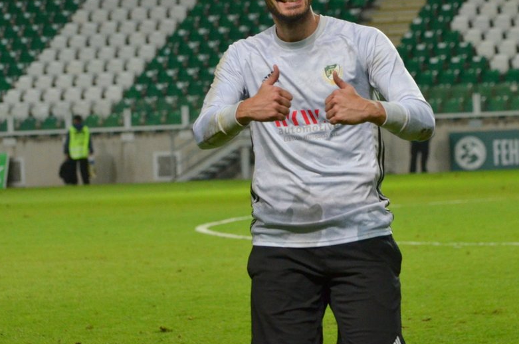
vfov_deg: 5.8
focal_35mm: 235
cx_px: 342
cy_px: 128
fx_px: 3382
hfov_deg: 8.8
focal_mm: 102
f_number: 5.6
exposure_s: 1/400
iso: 1600
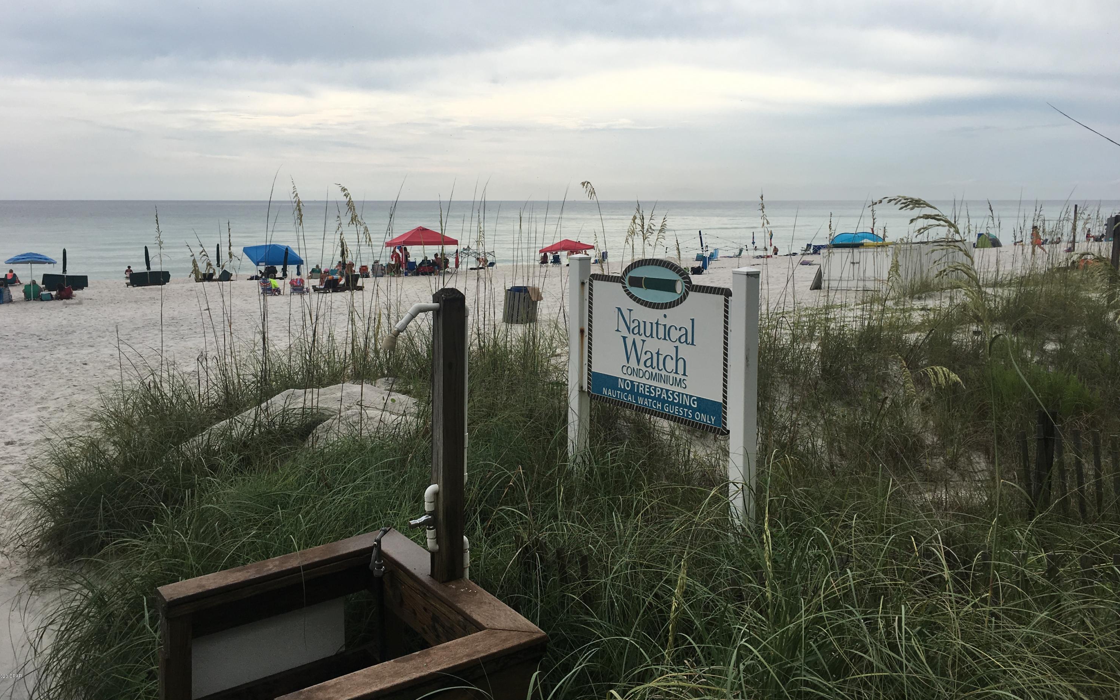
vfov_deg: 40.4
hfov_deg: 61.2
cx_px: 556
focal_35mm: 31
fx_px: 946
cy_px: 279
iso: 25
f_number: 2.2
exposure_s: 1/1304
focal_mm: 4.15
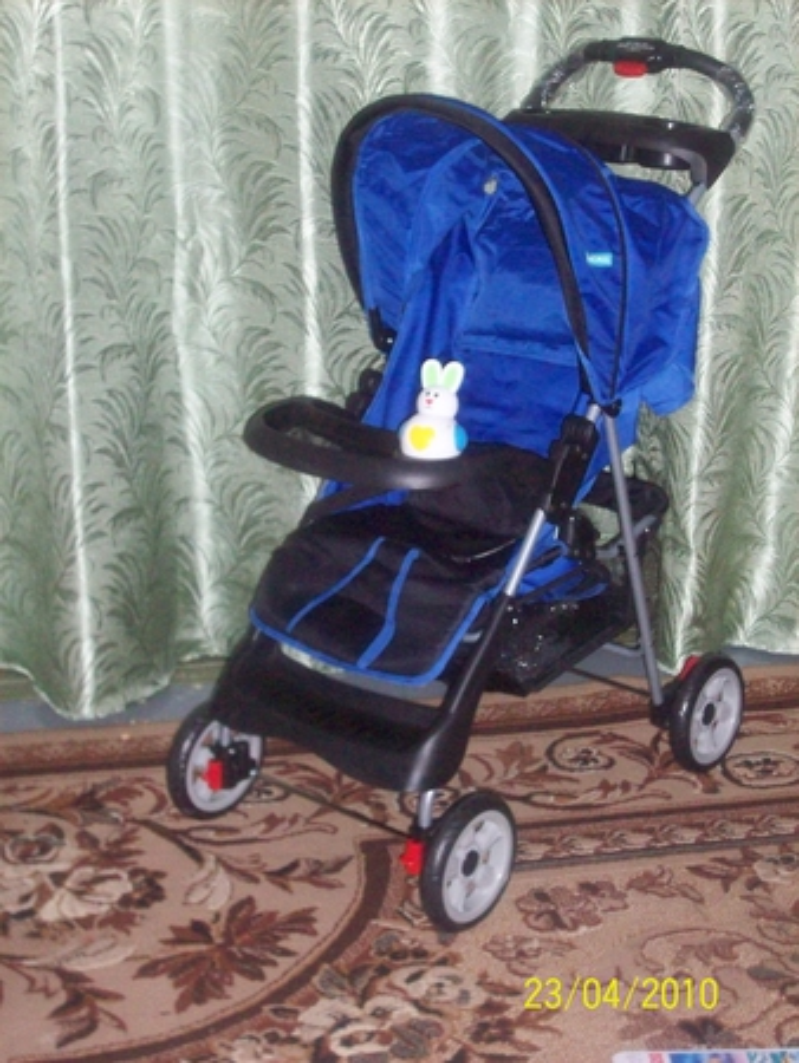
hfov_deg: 23.0
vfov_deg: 30.3
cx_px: 400
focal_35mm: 64
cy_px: 532
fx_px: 1968
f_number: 3.8
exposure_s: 1/512
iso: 400
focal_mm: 10.7
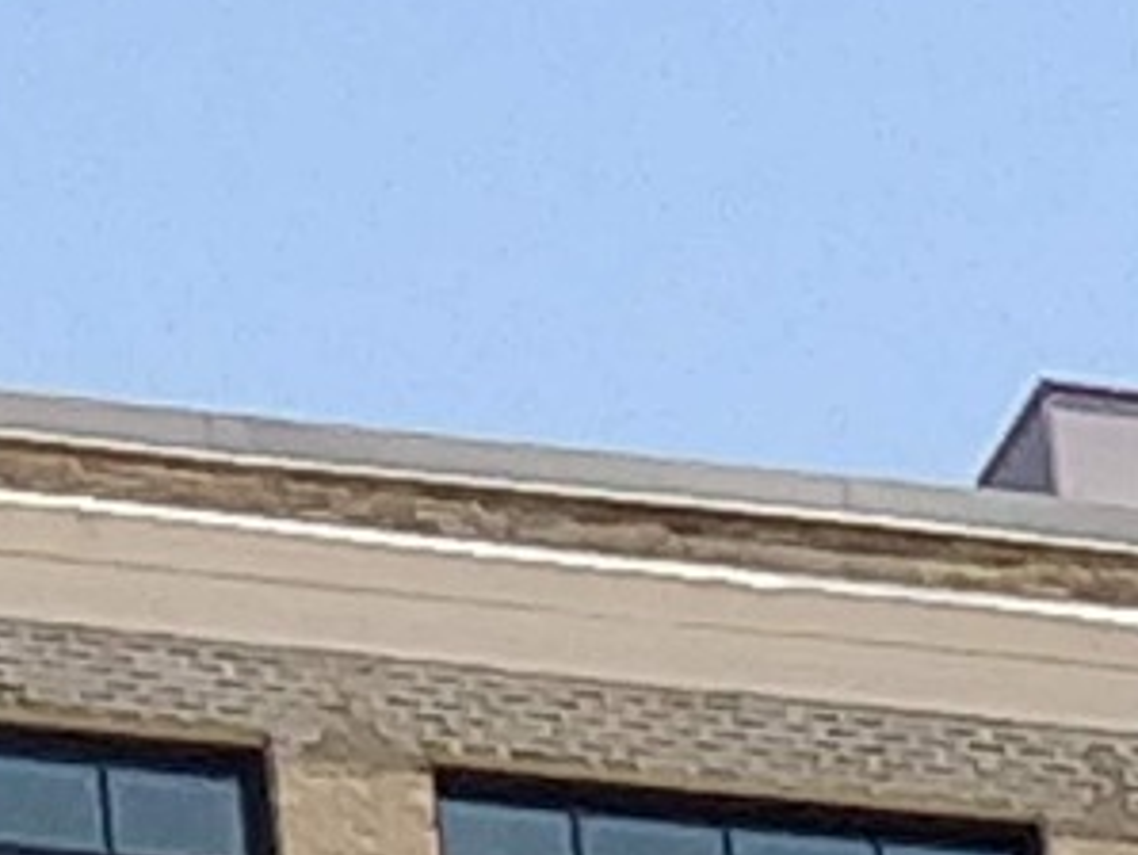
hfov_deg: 10.1
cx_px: -1875
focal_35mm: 161
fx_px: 5297
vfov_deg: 8.5
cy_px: -1160
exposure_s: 1/1641
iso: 125
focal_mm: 4.1
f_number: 1.7
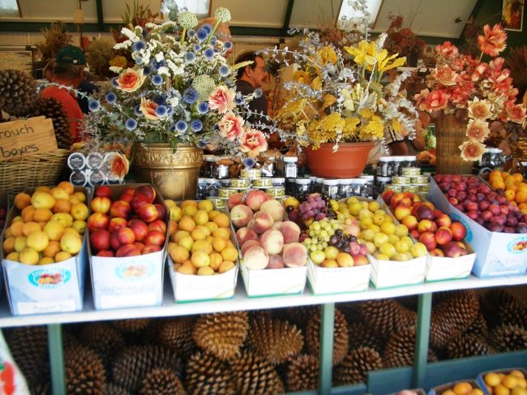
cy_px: 198
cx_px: 264
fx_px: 533
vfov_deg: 40.7
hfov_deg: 52.6
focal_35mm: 35
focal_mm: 5.8
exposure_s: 1/100
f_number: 2.6
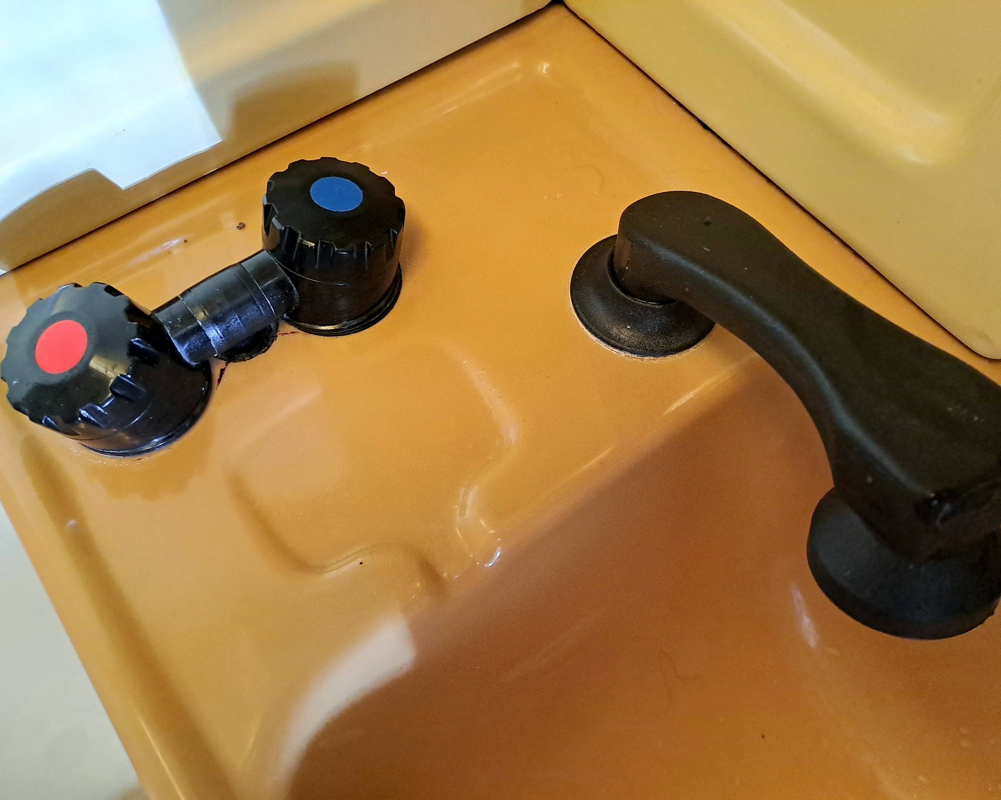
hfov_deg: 64.1
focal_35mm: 27
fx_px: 800
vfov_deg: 53.2
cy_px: 414
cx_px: 496
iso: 250
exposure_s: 1/33
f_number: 1.8
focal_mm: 4.65
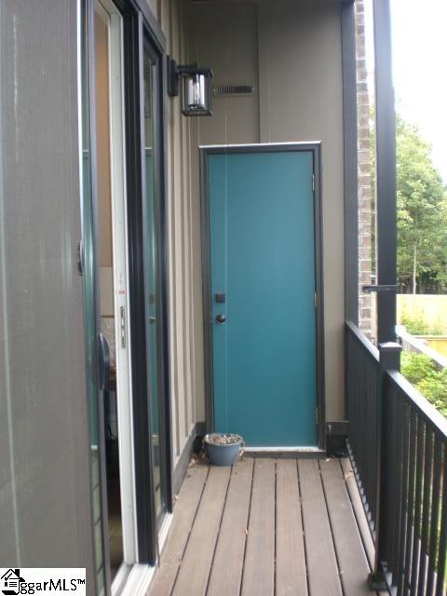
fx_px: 654
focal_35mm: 38
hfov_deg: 37.7
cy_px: 298
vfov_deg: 49.0
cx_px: 224
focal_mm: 6.3
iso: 100
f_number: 3.1
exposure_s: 1/60
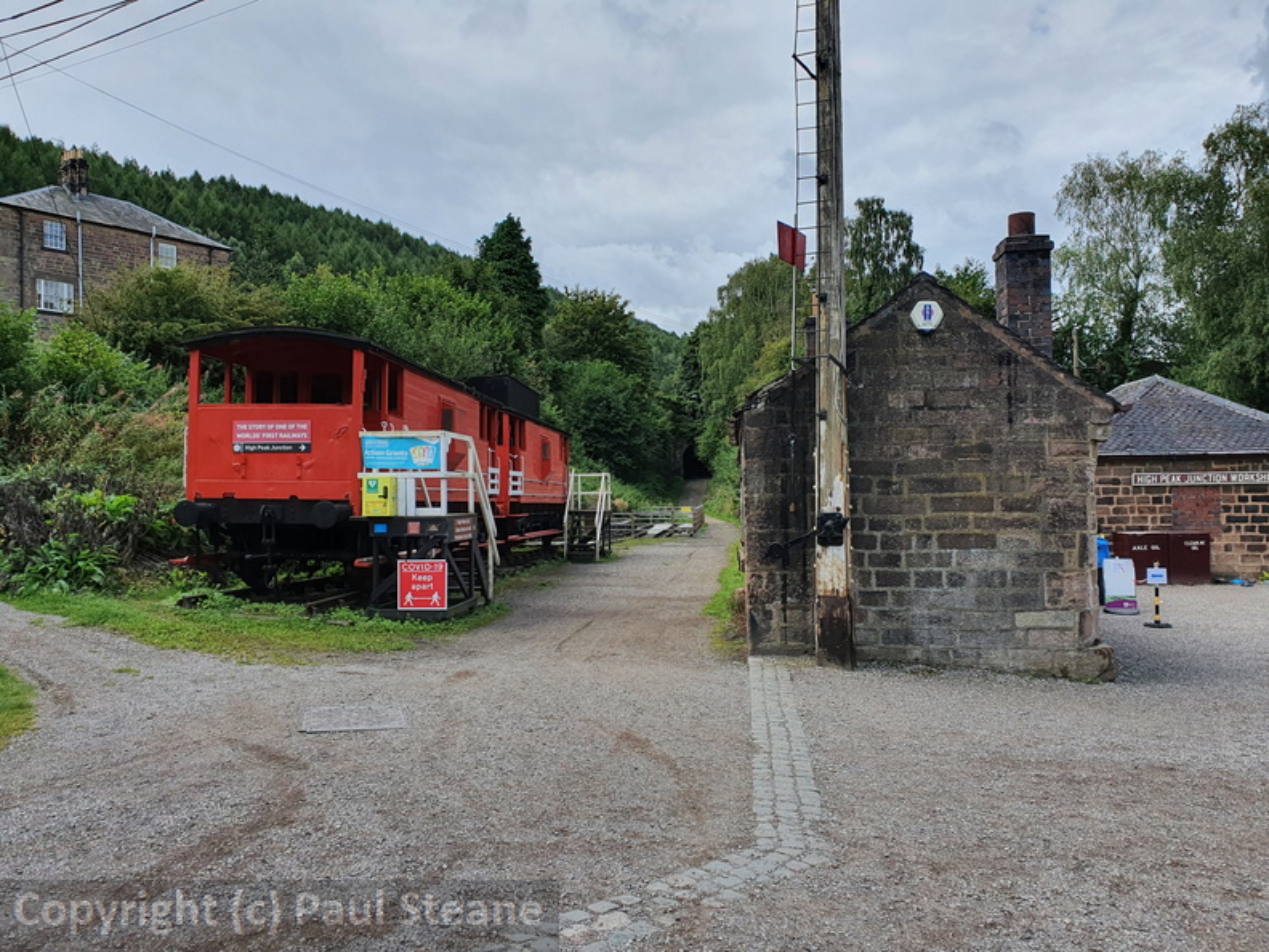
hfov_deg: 67.3
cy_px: 476
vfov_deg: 53.1
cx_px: 634
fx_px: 953
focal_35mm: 26
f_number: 2.4
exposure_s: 1/1124
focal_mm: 4.32
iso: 50
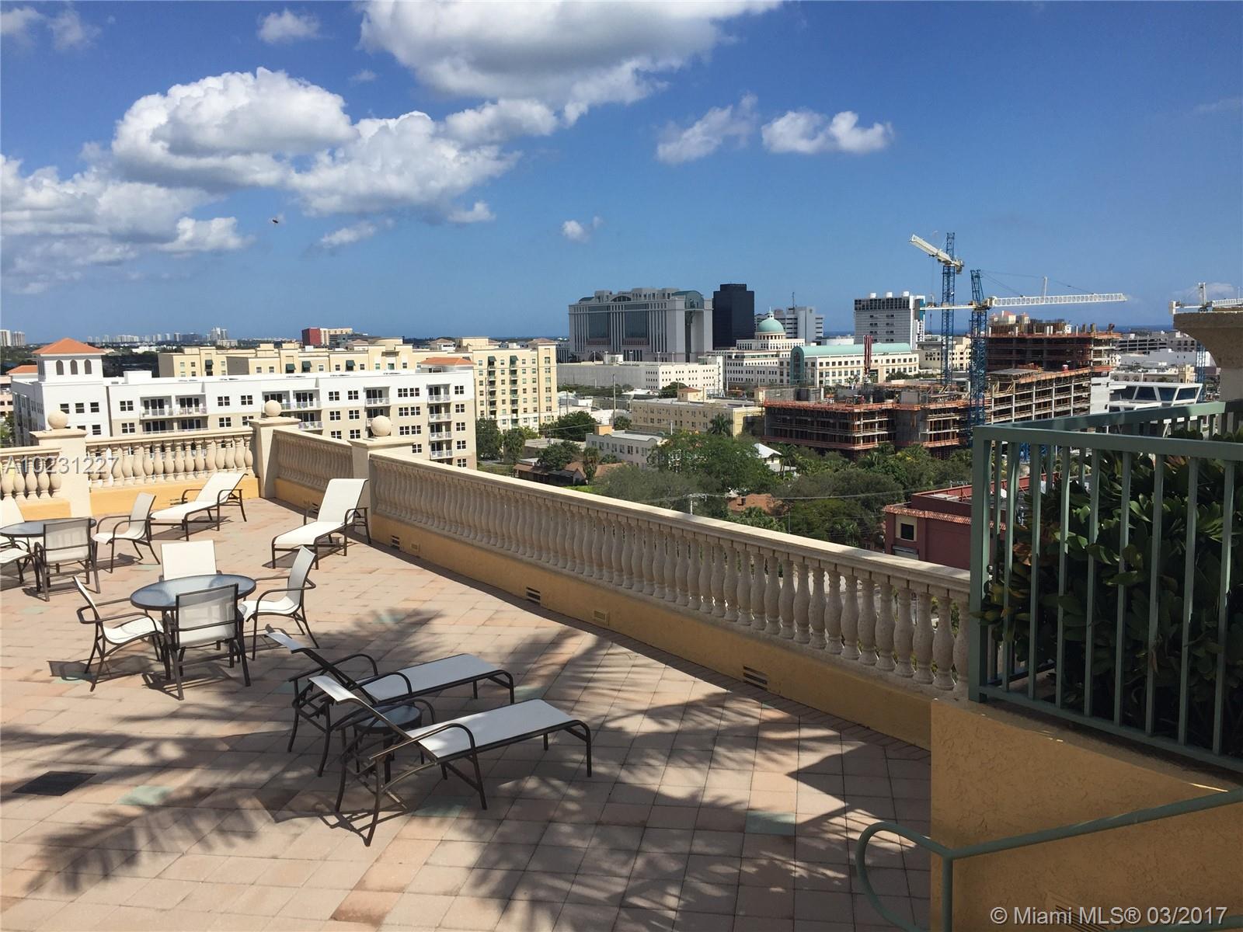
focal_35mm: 29
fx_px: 1041
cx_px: 622
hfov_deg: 61.7
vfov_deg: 48.2
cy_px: 466
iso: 32
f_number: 2.2
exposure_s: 1/3300
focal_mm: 4.15
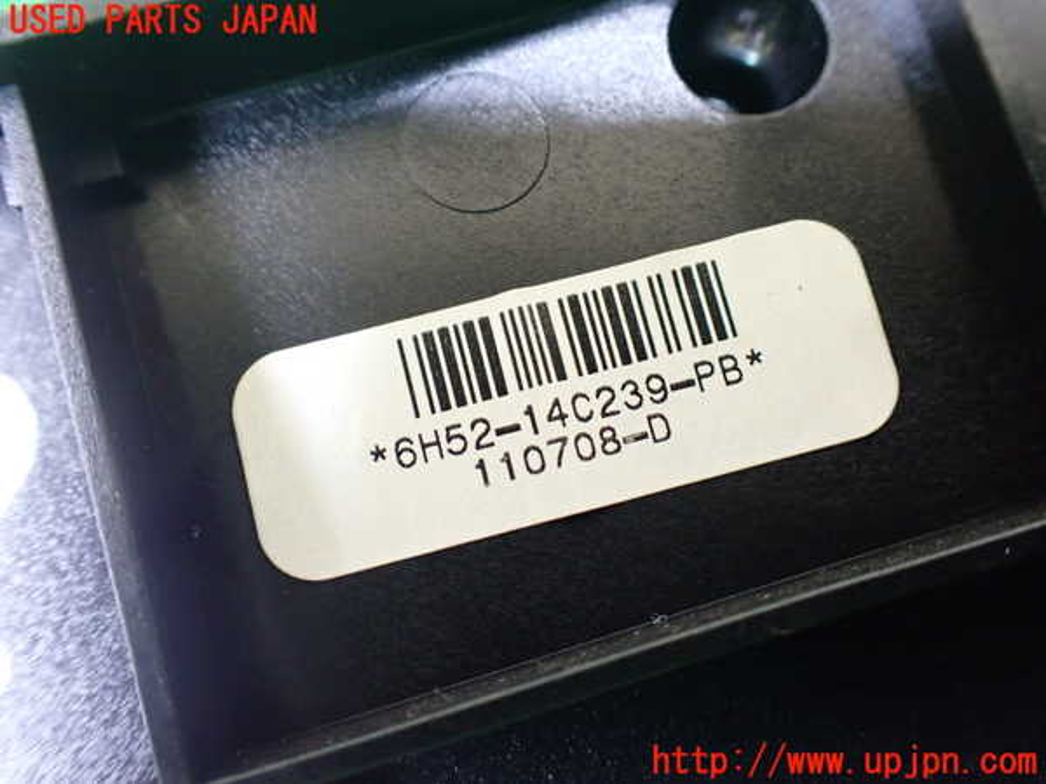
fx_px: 907
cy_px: 392
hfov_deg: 60.0
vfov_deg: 46.8
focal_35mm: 30
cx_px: 523
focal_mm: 5.4
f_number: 2.3
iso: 800
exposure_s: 1/40
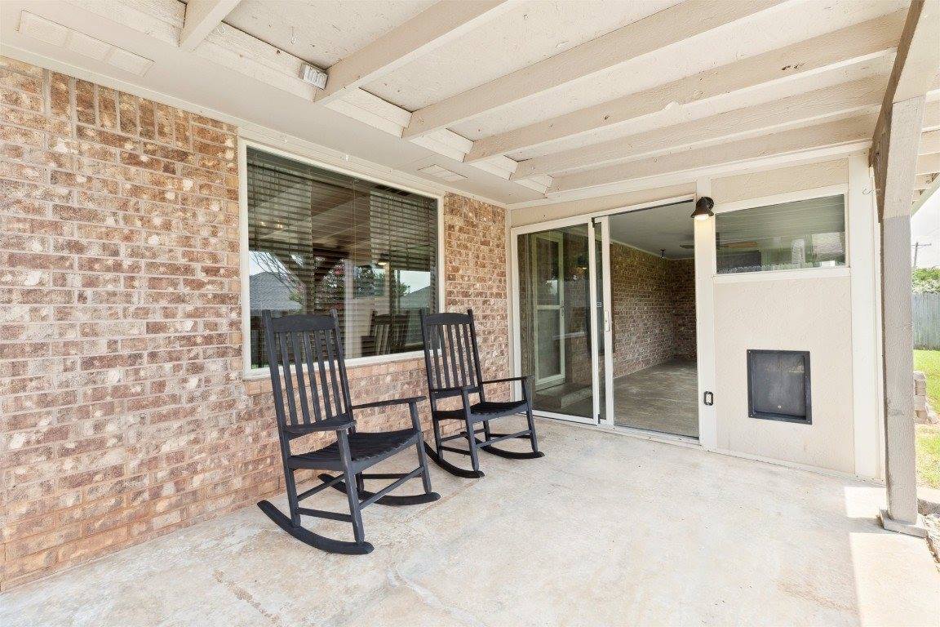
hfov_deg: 100.4
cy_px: 314
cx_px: 470
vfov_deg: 77.3
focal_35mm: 15
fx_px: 392
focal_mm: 10
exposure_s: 1/200
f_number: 8
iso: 100
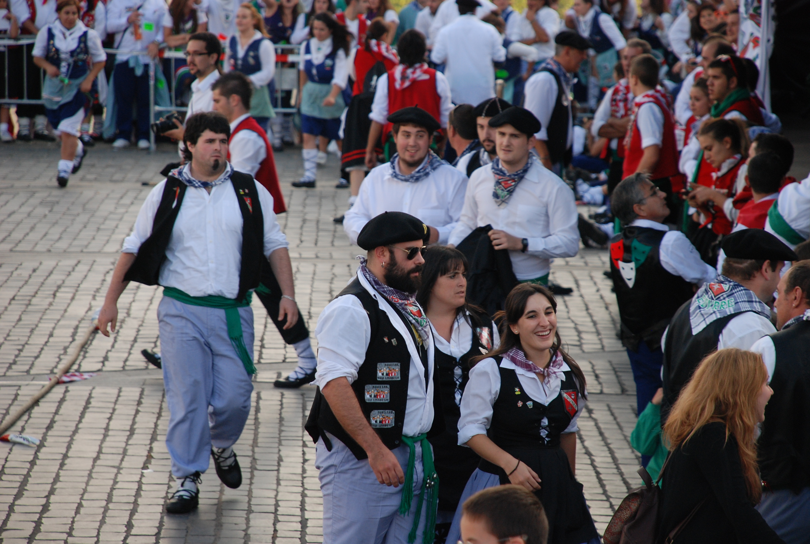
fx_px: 4566
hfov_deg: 10.1
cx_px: 405
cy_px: 272
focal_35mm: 202
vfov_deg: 6.8
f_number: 5.6
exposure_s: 1/200
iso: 400
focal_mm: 135
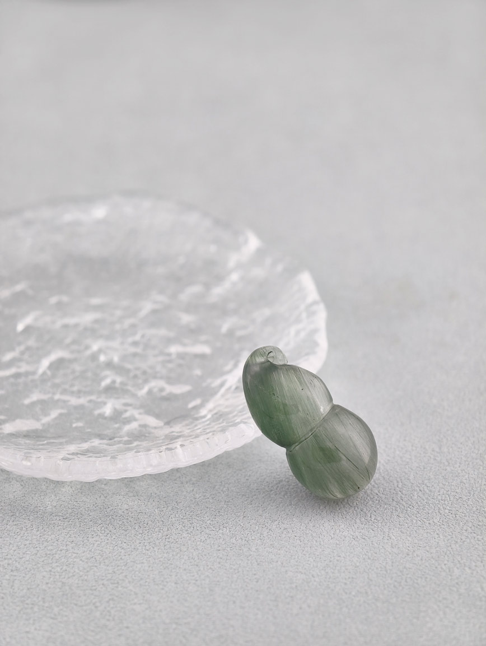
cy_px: 323
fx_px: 1587
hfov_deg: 17.4
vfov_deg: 23.0
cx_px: 243
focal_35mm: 85
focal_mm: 22.48
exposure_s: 1/160
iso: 125
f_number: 2.67
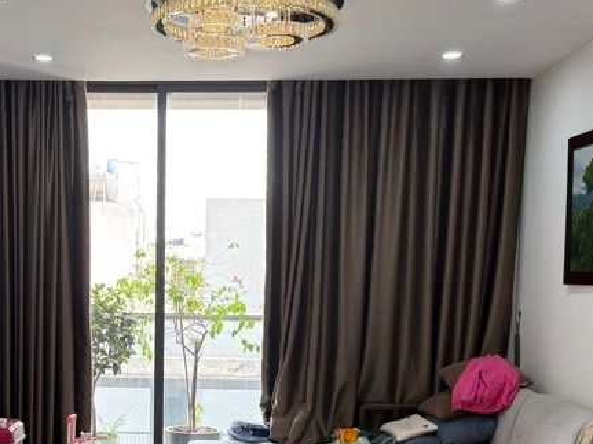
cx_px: 173
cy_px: 348
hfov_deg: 33.3
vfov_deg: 25.3
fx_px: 976
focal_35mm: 57
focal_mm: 6.76
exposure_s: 1/100
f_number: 1.78
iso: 100
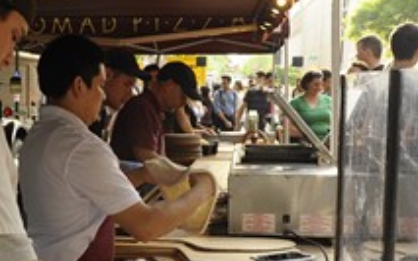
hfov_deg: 31.8
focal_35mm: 63
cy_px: 198
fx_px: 717
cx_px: 94
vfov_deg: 20.4
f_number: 5.6
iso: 800
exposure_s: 1/160
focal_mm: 24
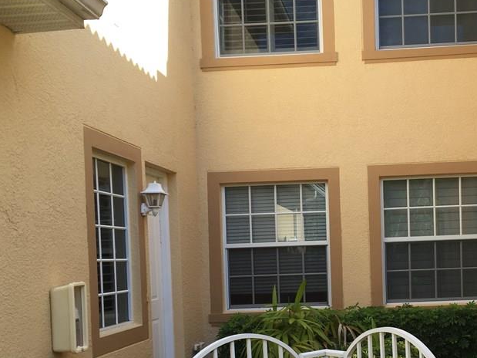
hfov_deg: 38.4
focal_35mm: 48
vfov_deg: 29.7
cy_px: 273
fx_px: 661
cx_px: 368
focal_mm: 4.15
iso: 32
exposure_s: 1/353
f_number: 2.2
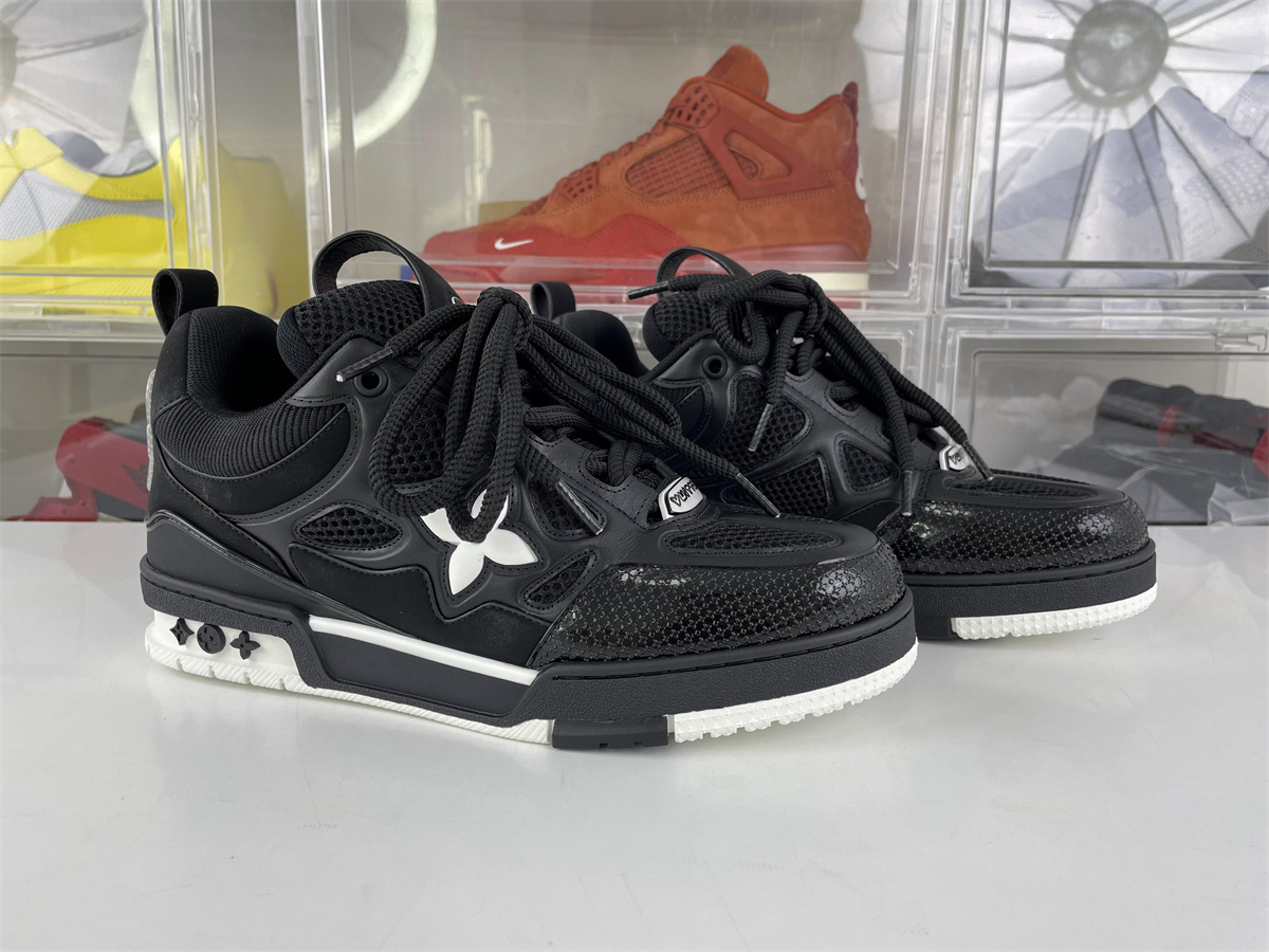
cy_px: 476
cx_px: 634
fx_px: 953
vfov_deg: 53.1
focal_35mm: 26
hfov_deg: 67.3
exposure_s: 1/129
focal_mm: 4.2
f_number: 1.6
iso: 32
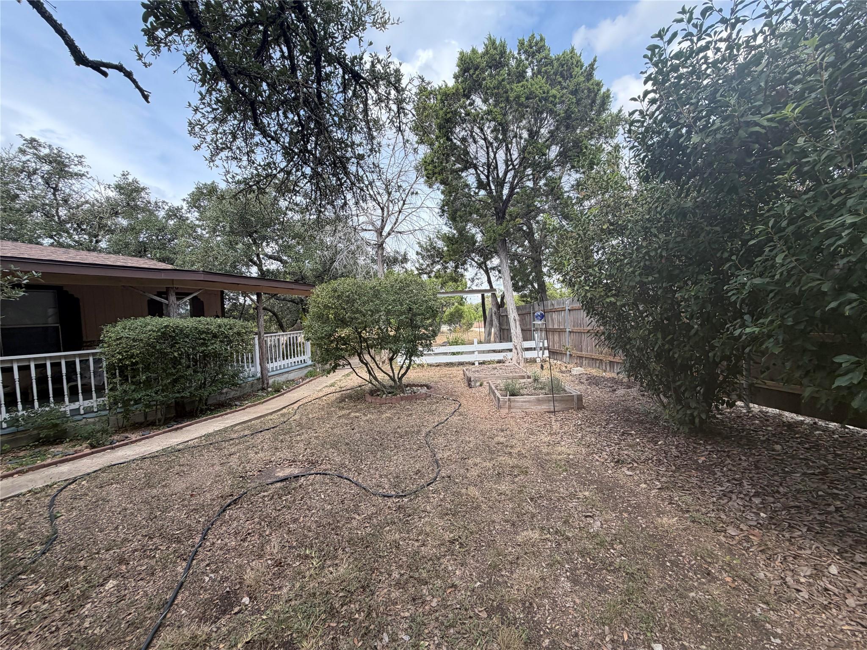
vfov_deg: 85.7
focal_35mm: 14
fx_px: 351
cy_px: 325
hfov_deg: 102.1
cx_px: 434
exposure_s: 1/390
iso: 50
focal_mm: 2.22
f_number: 2.2
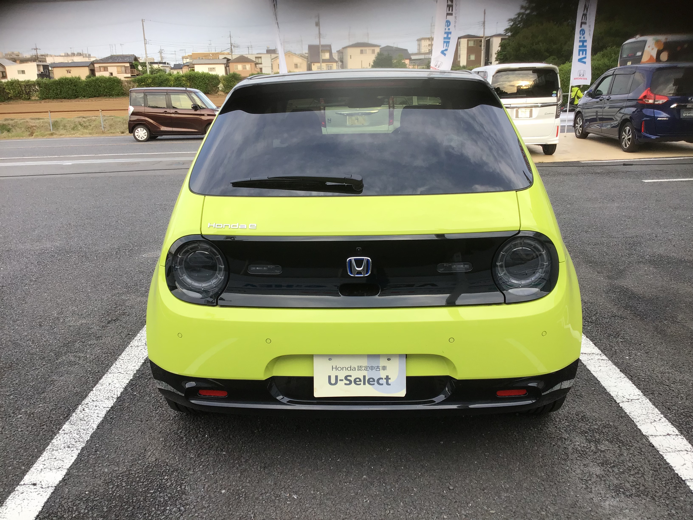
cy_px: 260
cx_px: 346
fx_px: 621
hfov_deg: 58.4
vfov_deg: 45.4
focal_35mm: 31
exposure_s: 1/120
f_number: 2.4
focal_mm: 3.3
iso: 25
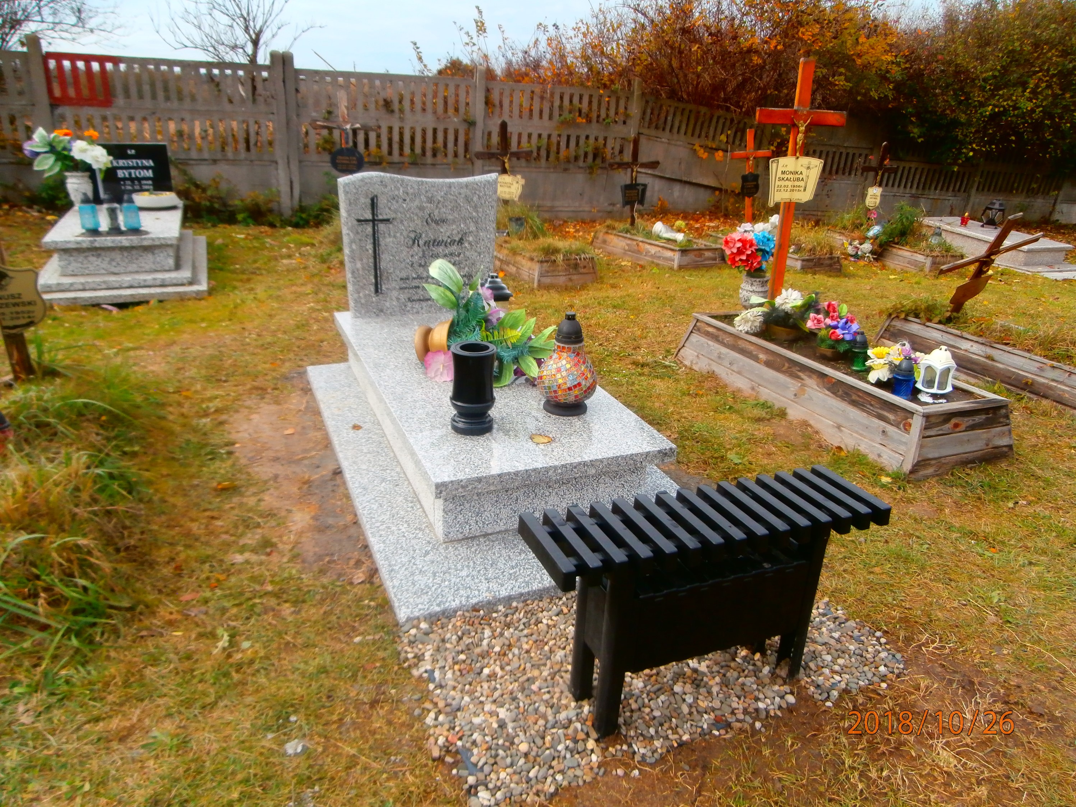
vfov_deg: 56.8
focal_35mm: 24
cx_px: 538
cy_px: 404
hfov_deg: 71.6
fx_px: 746
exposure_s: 1/400
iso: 100
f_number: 3
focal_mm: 4.2
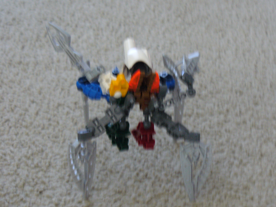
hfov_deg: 17.7
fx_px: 885
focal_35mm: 111
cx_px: 138
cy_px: 104
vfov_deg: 13.3
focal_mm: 18.3
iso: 200
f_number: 3.6
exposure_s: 1/10
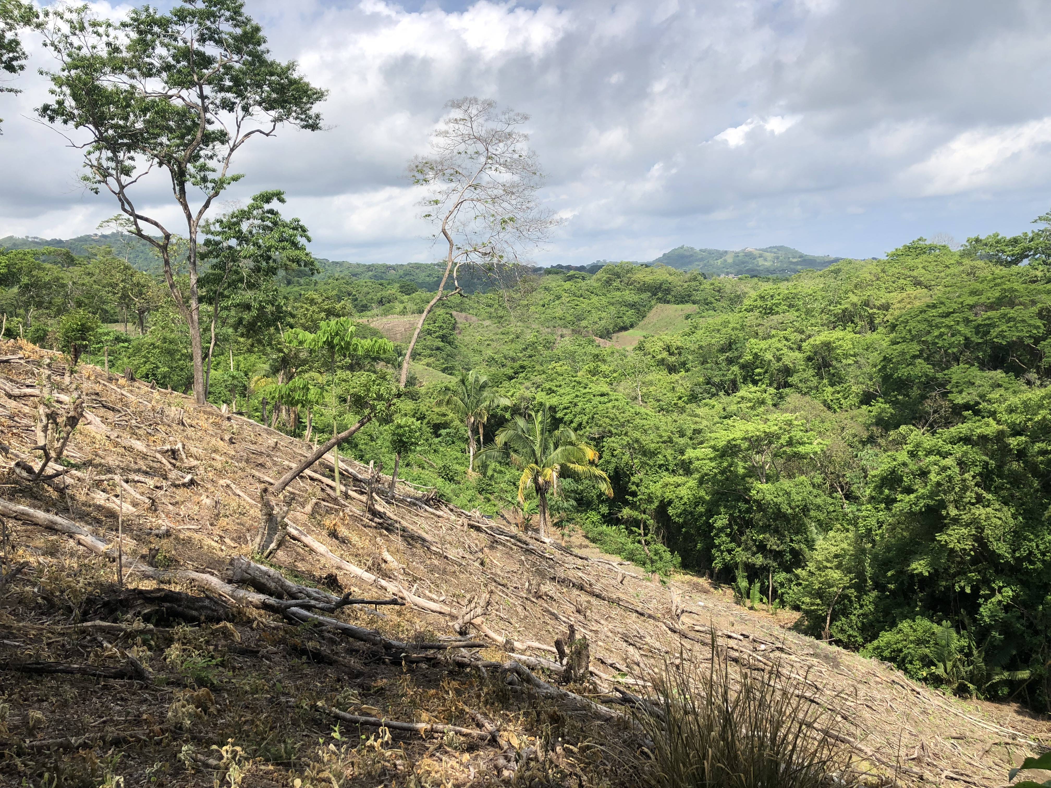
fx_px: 850
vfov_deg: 49.7
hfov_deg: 63.4
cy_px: 394
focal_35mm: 28
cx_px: 526
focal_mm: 4
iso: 20
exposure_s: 1/2000
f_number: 1.8
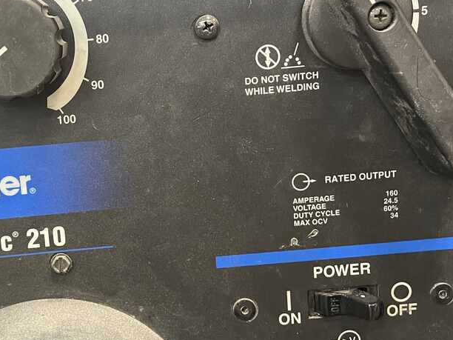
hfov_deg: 36.7
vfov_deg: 28.5
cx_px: 122
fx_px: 667
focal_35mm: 51
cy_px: 138
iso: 500
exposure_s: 1/40
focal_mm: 4.2
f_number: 1.6
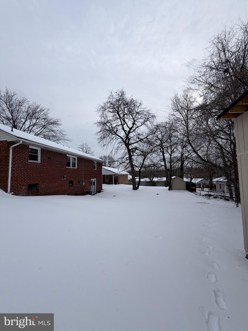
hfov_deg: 85.7
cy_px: 166
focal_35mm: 14
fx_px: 134
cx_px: 124
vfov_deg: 102.1
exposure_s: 1/1259
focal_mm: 2.22
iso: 20
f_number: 2.2
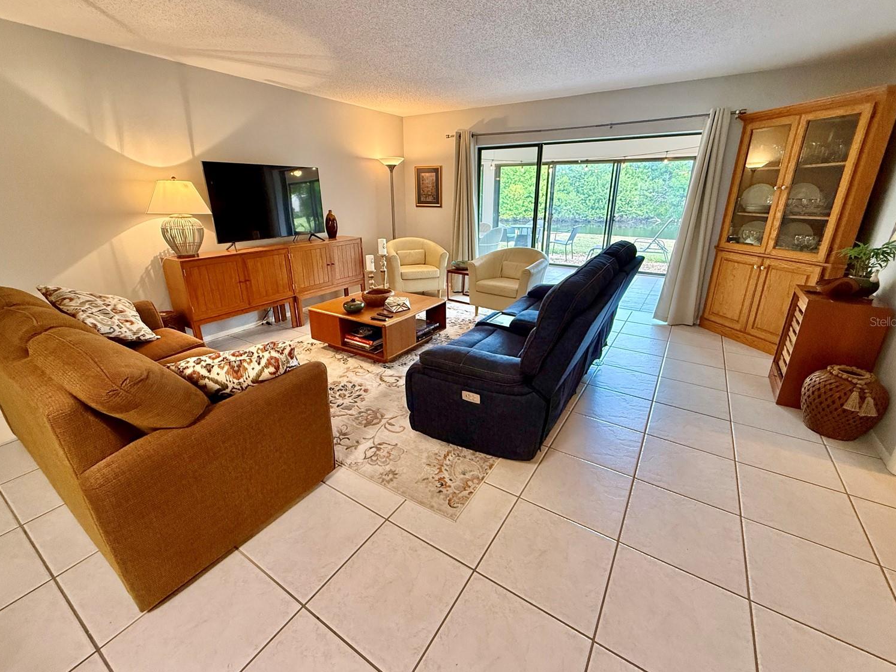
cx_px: 446
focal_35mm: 15
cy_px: 321
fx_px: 388
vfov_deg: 81.7
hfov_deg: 98.2
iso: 400
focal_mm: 2.22
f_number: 2.2
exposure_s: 1/120
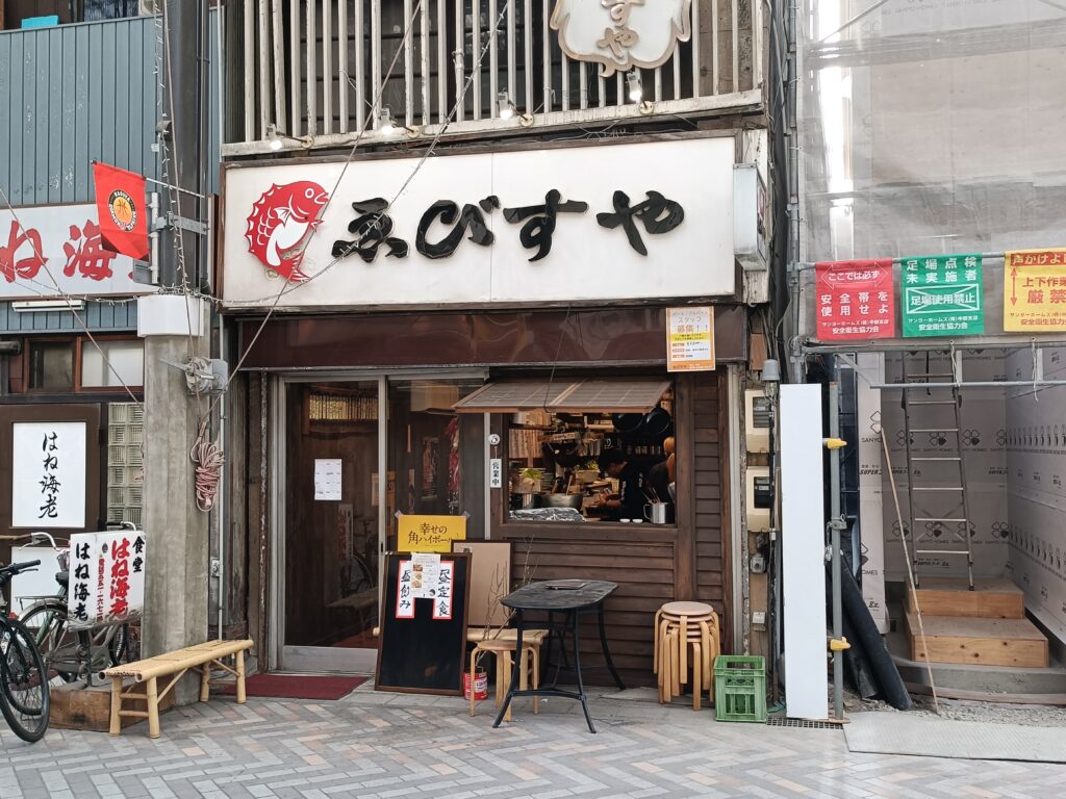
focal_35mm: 35
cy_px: 400
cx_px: 533
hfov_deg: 52.6
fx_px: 1078
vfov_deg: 40.7
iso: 250
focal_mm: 4.7
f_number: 1.7
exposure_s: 1/60
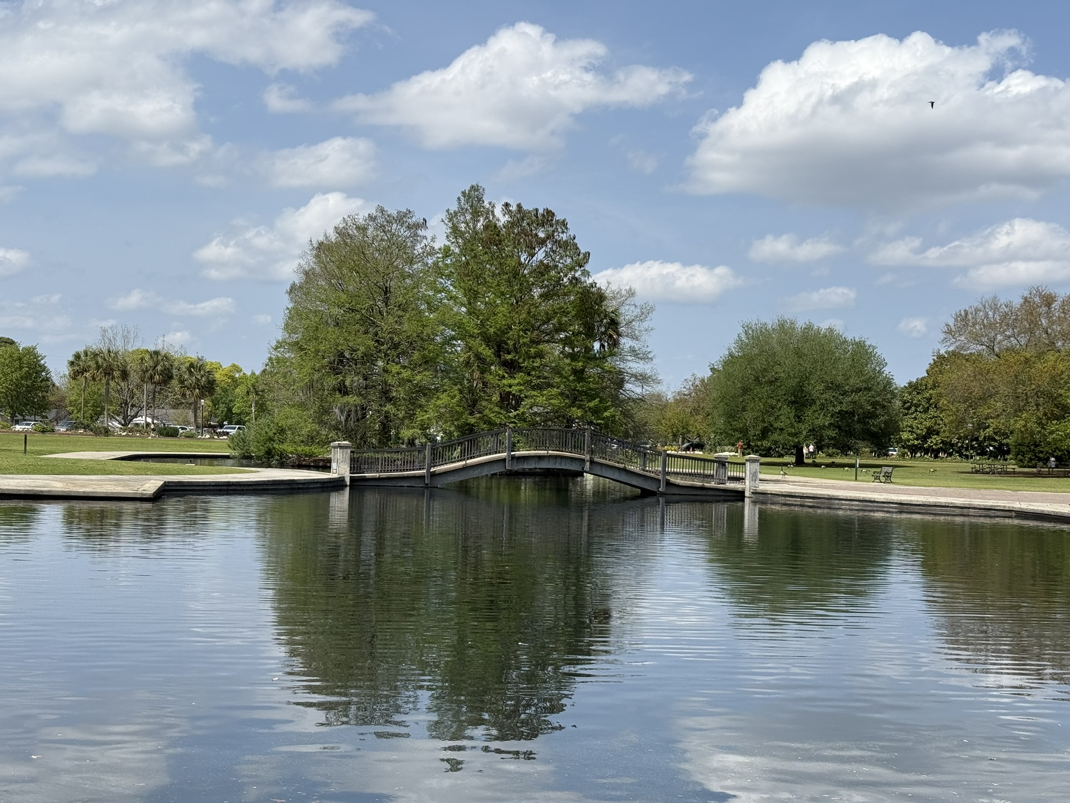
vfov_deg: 30.3
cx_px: 535
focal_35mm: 48
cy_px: 402
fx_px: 1484
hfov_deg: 39.7
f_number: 1.78
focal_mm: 6.76
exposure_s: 1/5587
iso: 64
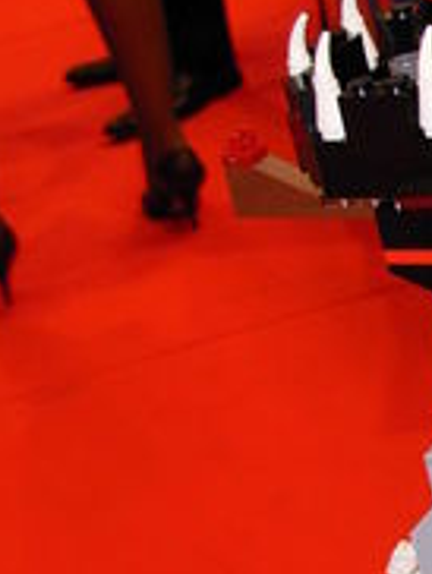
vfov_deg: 15.6
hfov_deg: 11.3
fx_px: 2075
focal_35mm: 125
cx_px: 675
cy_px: 524
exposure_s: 1/32
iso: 50
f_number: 2.9
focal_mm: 6.3
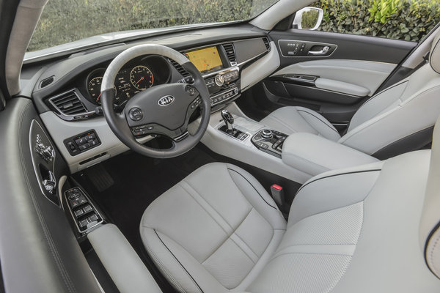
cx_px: 220
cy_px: 146
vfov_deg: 73.7
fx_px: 196
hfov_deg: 96.7
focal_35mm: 16
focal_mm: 16
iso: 400
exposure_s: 1/20
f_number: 10
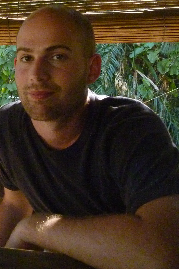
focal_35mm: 50
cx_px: -33
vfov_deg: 39.5
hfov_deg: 24.5
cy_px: 115
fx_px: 373
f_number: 3.3
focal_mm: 4.9
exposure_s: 1/250
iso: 800
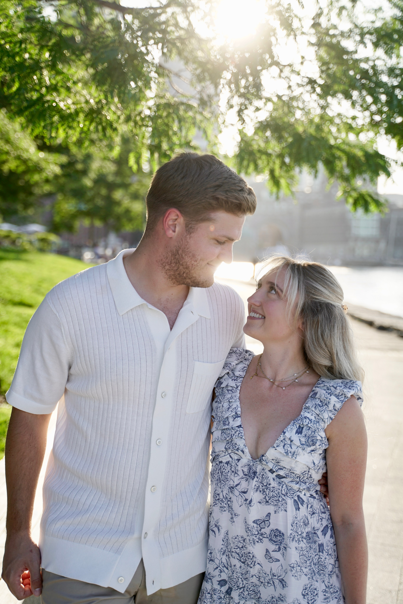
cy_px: 302
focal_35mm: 47
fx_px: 789
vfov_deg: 41.9
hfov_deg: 28.7
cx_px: 202
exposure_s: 1/640
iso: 100
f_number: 2.8
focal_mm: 47
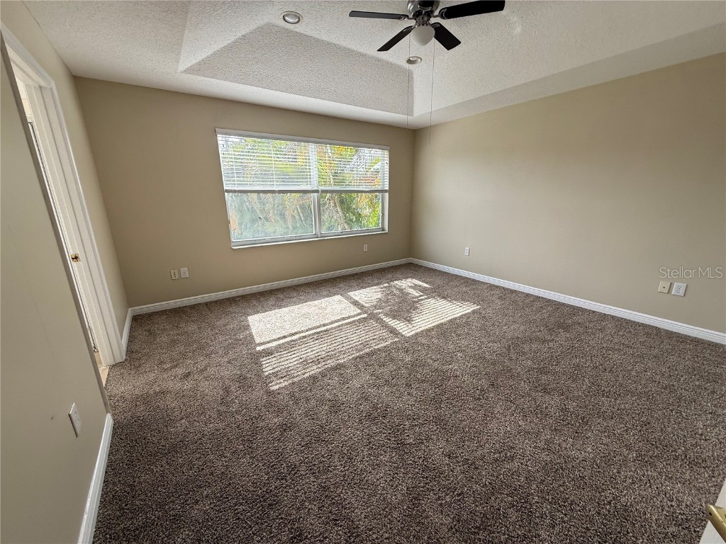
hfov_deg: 102.1
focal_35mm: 14
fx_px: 294
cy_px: 272
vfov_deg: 85.7
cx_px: 363
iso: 64
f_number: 2.2
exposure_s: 1/242
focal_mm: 2.22
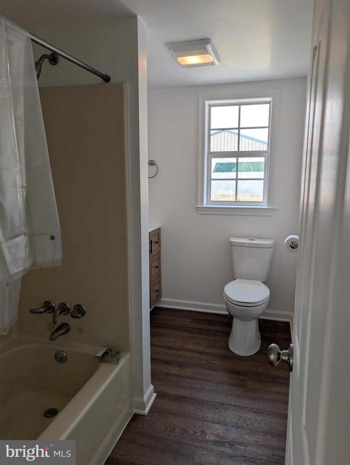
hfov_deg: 56.9
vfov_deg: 71.5
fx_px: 323
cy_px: 232
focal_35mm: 24
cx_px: 175
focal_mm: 6.9
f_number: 1.68
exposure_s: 1/178
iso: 25
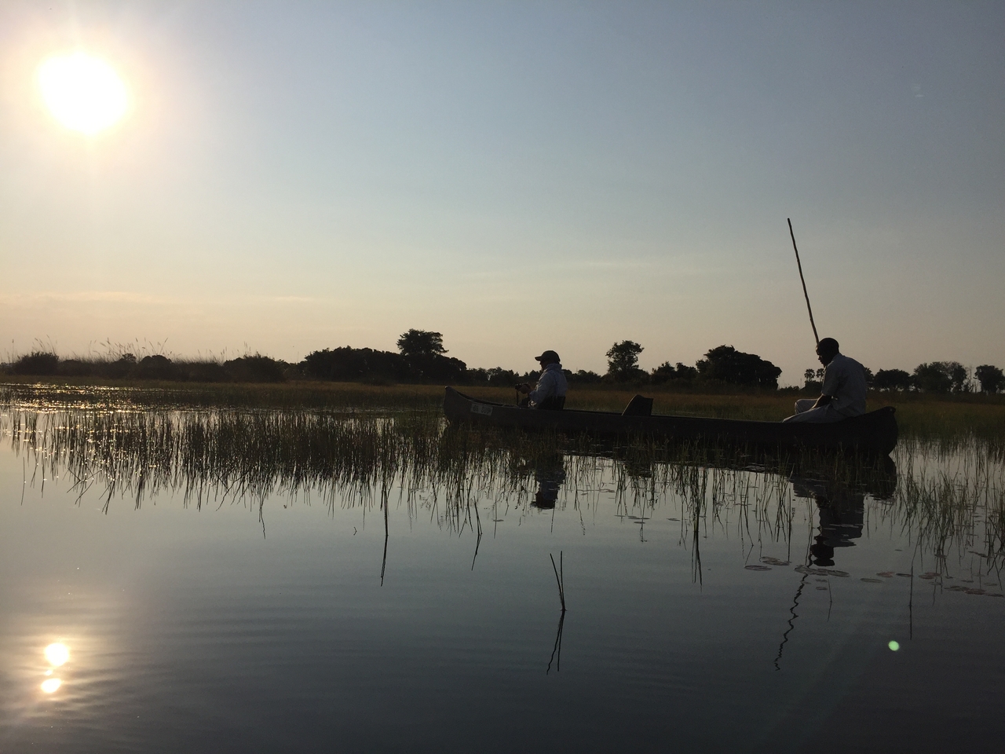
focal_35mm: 29
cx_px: 502
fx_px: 842
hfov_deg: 61.7
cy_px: 377
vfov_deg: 48.2
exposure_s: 1/7937
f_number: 2.2
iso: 32
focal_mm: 4.15
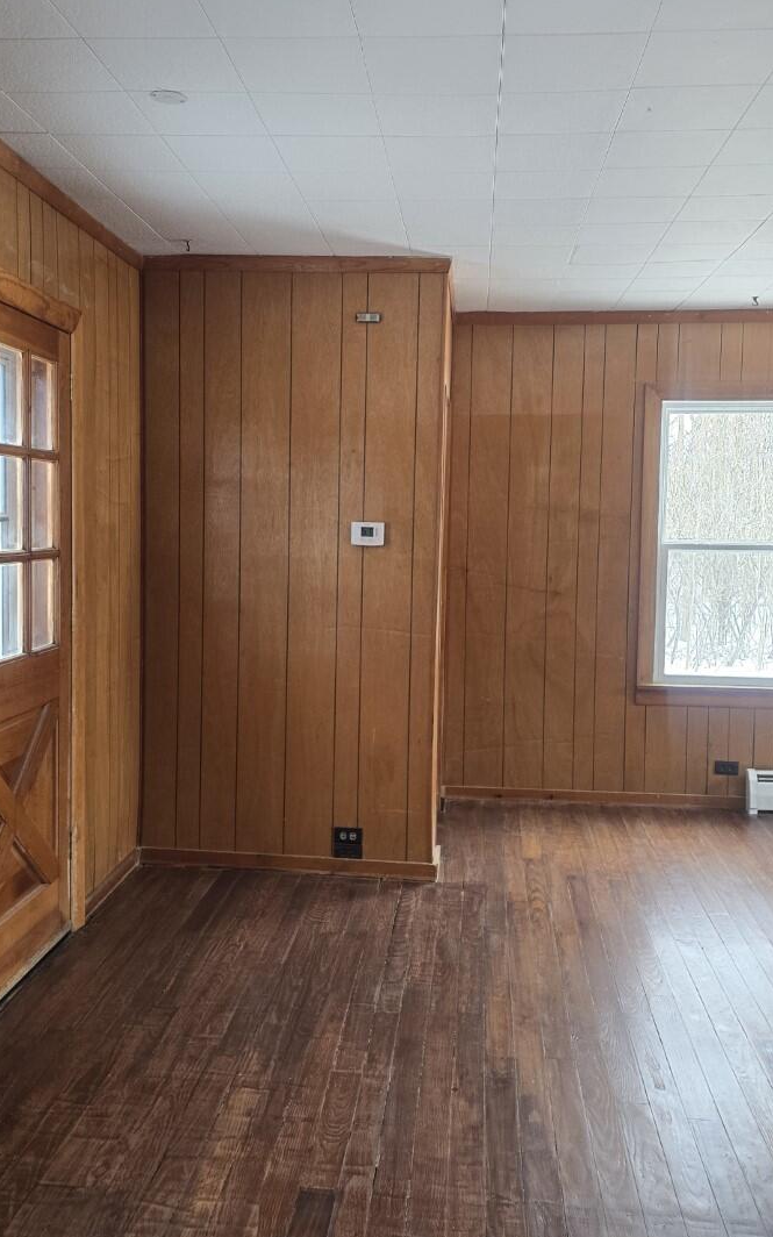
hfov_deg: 38.3
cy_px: 617
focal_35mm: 33
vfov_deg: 58.1
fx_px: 1112
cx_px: 348
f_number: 1.7
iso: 200
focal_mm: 6.3
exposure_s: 1/180
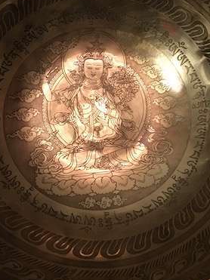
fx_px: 405
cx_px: 115
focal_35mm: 50
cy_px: 109
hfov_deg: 29.1
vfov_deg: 38.0
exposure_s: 1/17
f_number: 2.2
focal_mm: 4.15
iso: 200
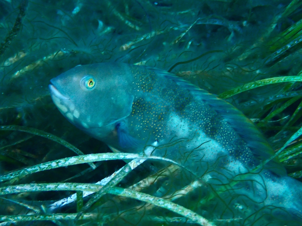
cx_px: 151
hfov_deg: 23.8
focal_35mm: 82
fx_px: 715
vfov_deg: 18.0
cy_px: 113
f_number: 5.6
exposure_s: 1/160
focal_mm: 14.62
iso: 400
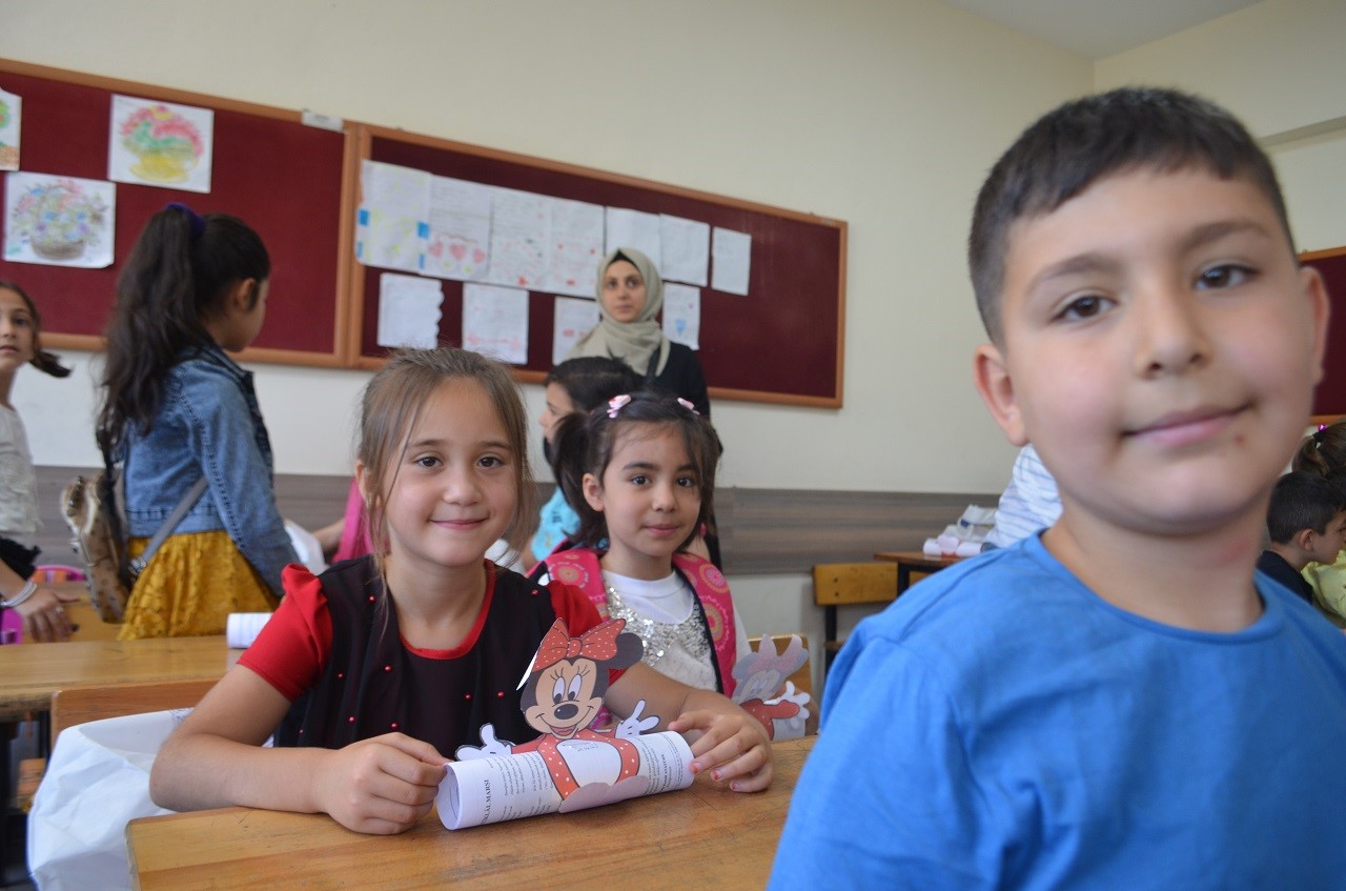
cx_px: 673
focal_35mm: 27
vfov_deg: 47.7
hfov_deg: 67.5
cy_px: 446
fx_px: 1007
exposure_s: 1/60
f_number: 4
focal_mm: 18
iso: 450
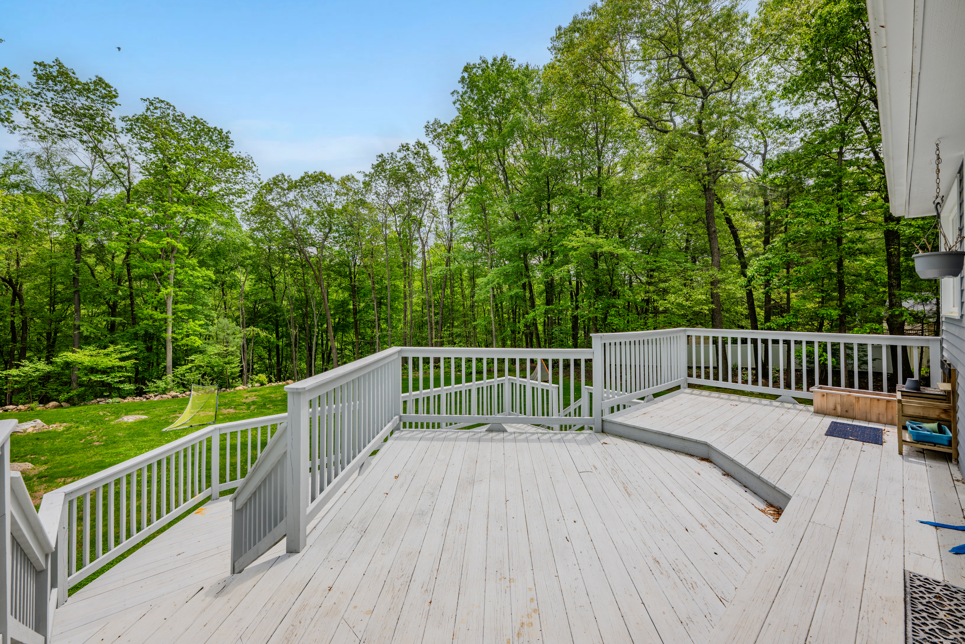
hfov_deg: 104.3
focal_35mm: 14
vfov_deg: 81.2
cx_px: 482
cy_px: 322
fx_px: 375
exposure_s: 1/250
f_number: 8
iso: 125
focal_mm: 14
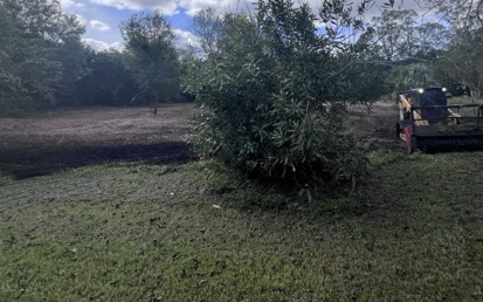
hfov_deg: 84.4
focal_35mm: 20
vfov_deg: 56.8
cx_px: 280
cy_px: 77
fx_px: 263
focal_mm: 1.57
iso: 32
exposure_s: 1/1107
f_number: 1.8
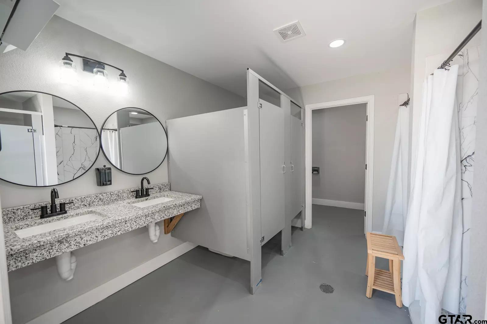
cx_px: 244
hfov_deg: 104.3
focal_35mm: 14
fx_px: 189
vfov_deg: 81.1
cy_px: 162
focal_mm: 14
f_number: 4
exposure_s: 1/60
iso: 200
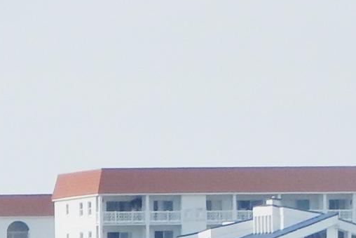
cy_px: 502
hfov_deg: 2.9
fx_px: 6924
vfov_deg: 2.0
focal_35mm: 700
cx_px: -336
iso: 125
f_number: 4.6
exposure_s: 1/1500
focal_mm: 20.5
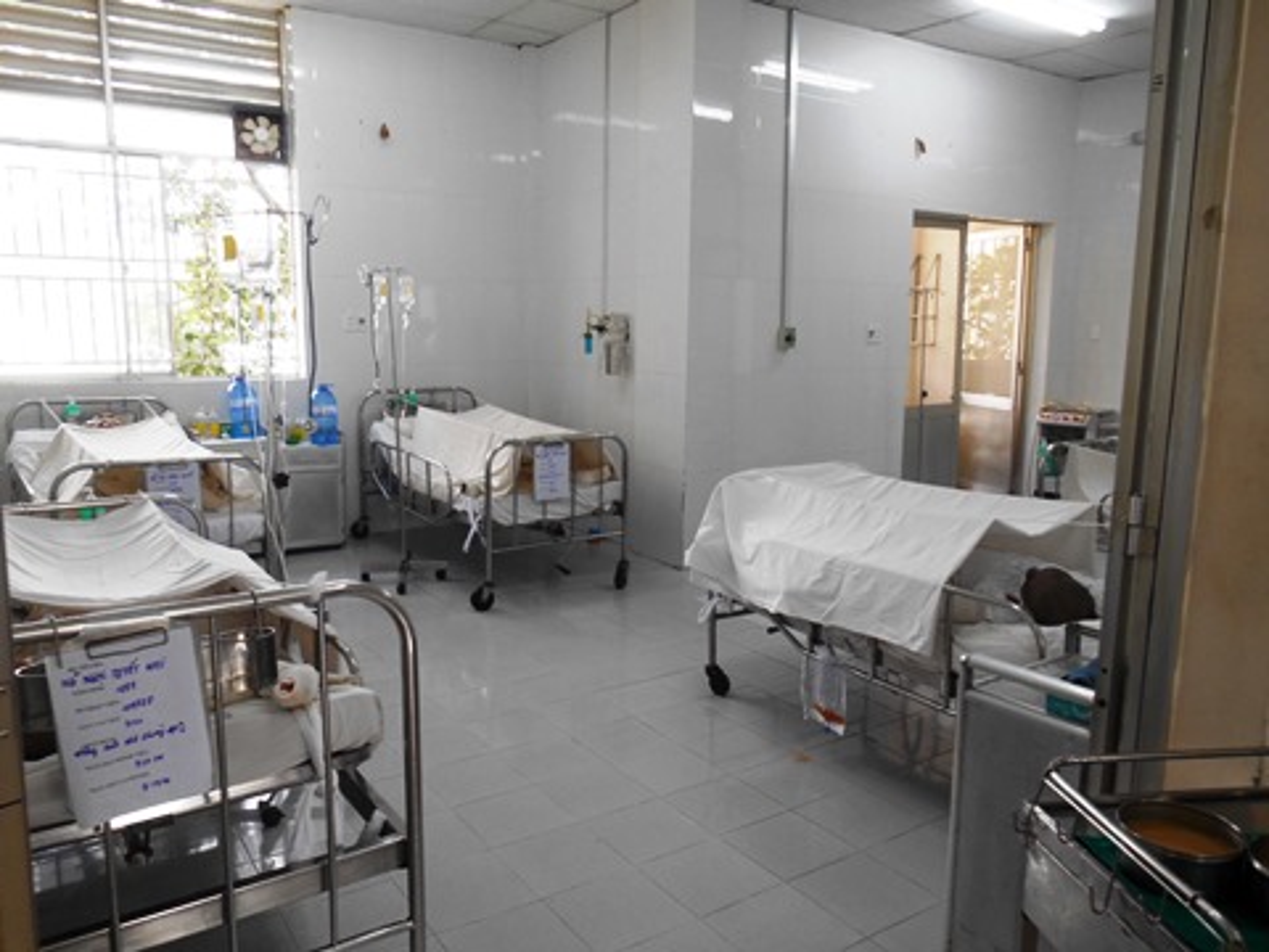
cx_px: 634
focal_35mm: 26
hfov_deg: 67.3
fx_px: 953
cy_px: 476
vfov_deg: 53.1
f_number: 3.4
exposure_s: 1/30
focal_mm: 4.7
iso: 125
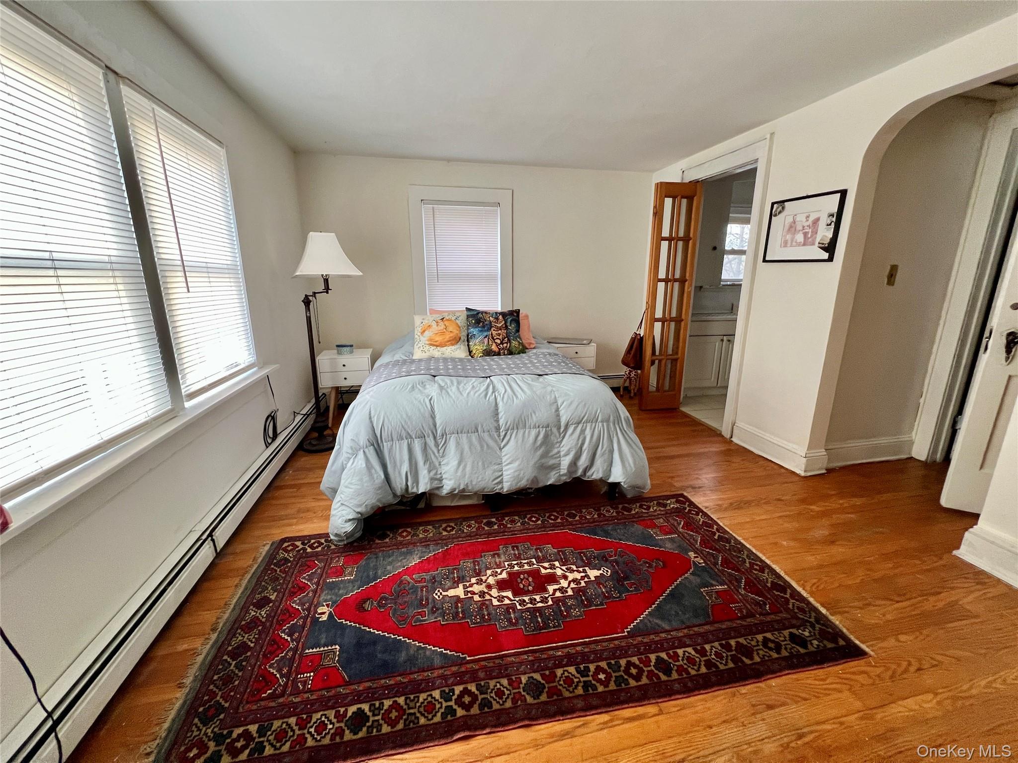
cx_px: 509
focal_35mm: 13
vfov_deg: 89.9
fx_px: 382
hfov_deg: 106.2
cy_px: 382
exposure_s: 1/89
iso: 250
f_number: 1.8
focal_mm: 1.57
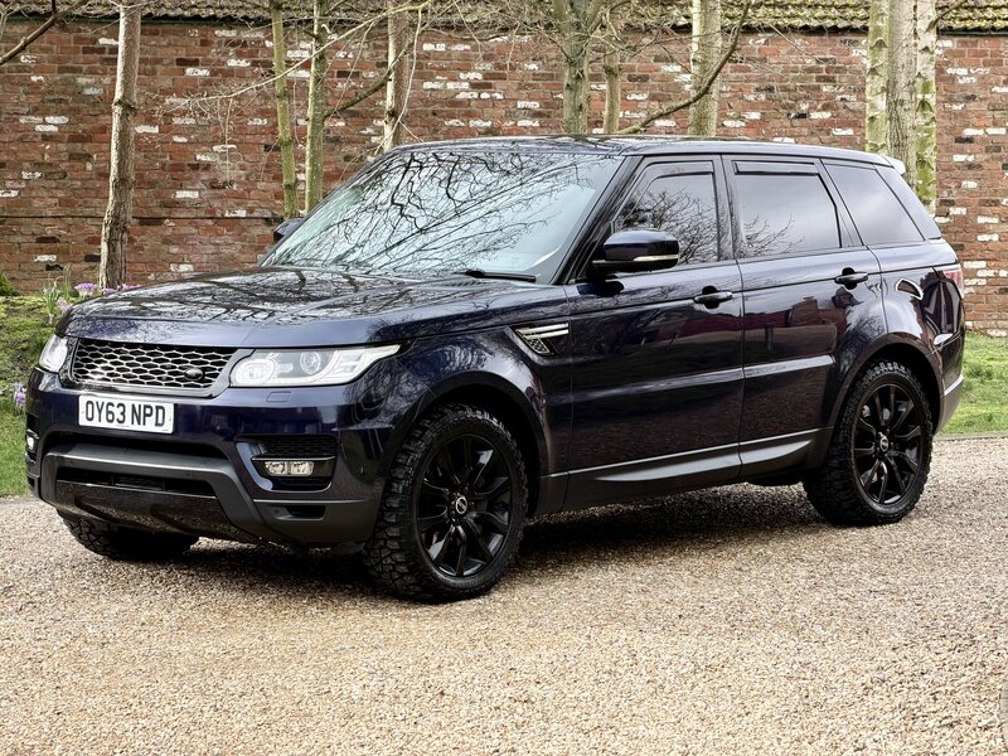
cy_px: 378
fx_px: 2912
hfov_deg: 19.6
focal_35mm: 100
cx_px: 504
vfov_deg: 14.8
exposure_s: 1/121
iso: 50
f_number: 2.8
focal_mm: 16.89
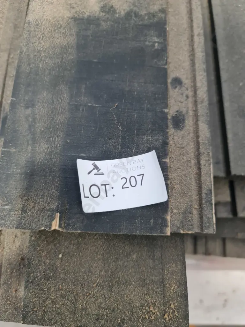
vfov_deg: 69.4
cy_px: 164
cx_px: 122
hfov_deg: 54.9
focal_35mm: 25
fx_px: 236
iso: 200
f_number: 1.8
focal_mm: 7
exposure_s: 1/100
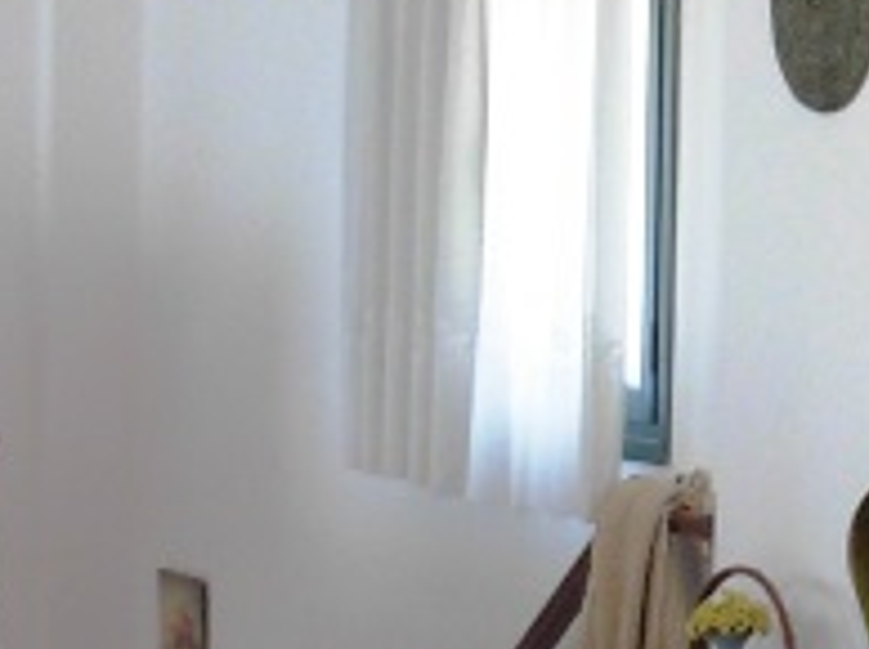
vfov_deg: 6.2
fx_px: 5967
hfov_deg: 8.3
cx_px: 909
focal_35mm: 238
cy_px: 577
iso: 129
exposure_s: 1/32
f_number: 3.1
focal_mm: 7.5
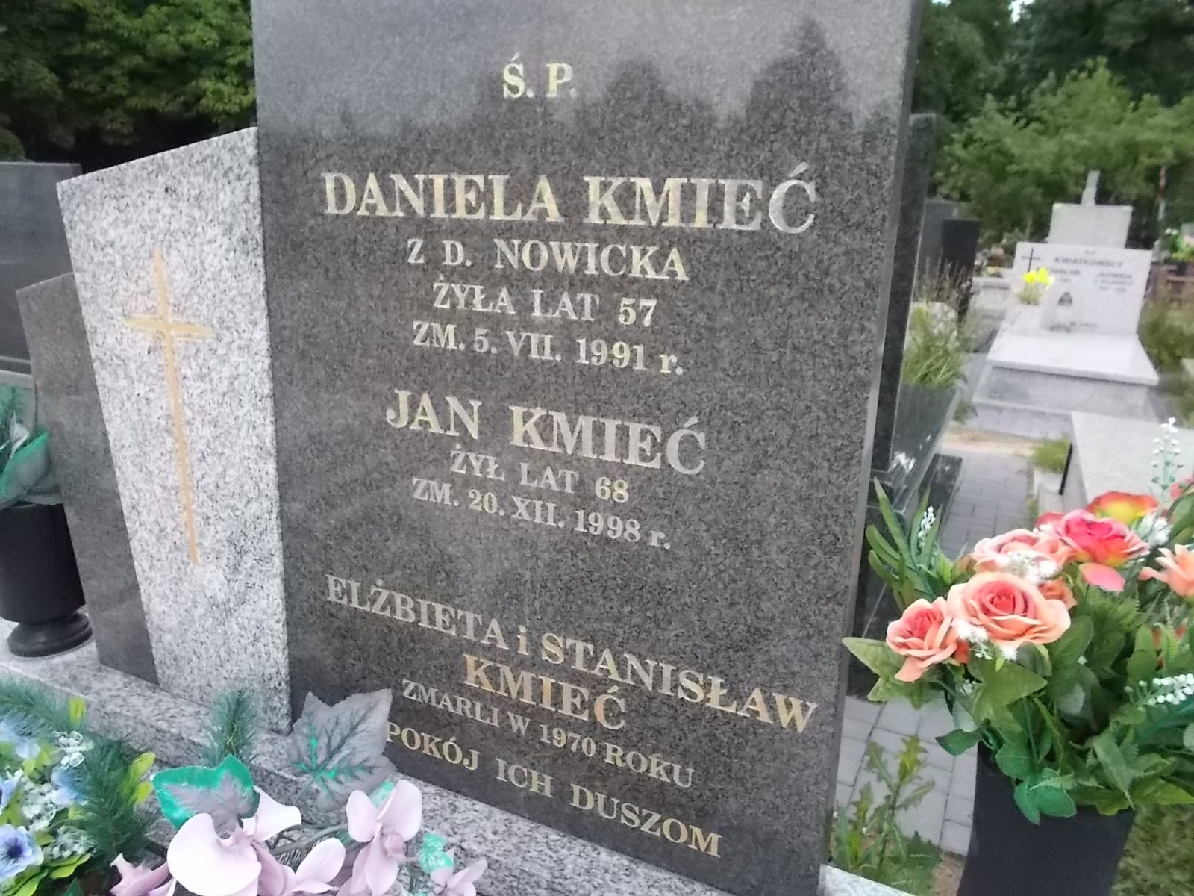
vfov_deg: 53.1
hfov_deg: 67.3
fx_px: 897
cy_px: 448
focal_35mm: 26
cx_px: 597
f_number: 8
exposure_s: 1/125
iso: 400
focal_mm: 4.6
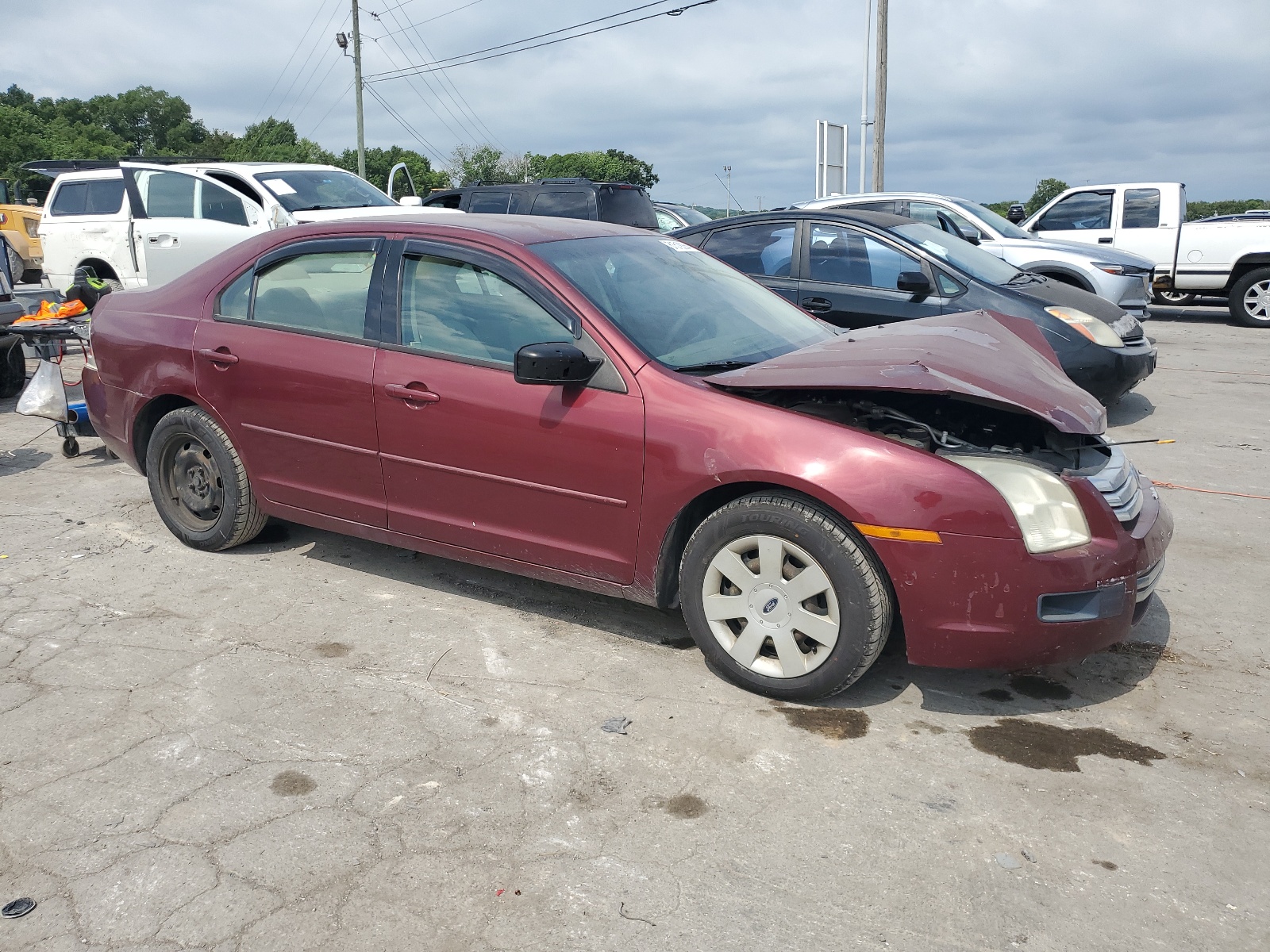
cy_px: 476
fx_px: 954
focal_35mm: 26
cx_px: 635
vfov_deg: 53.1
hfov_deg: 67.3
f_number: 1.5
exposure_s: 1/3333
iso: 50
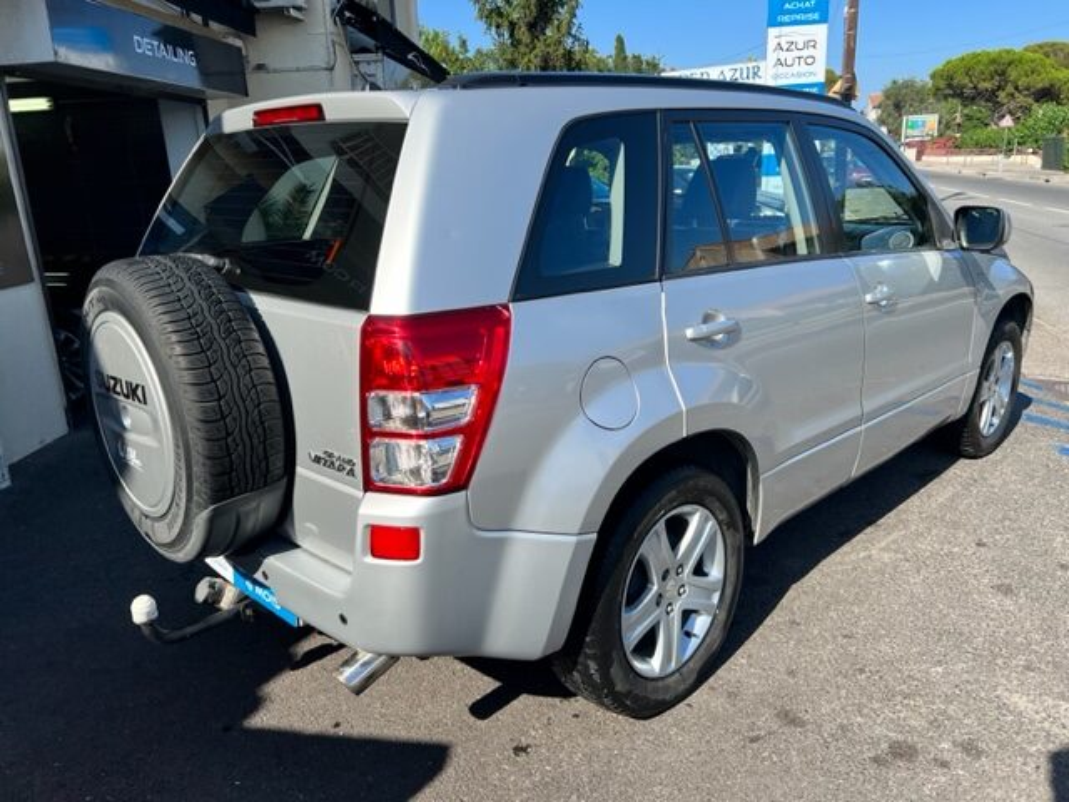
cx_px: 534
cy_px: 401
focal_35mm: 26
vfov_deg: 53.1
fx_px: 803
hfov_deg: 67.3
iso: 50
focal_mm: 5.7
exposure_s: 1/2571
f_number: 1.5
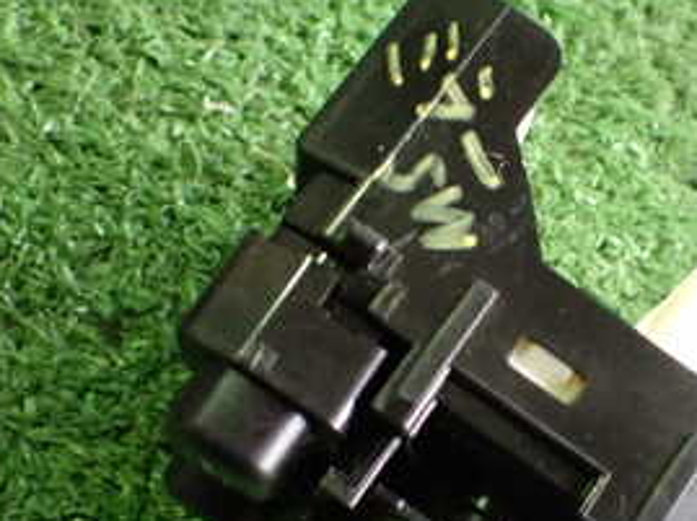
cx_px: 503
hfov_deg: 28.7
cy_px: 332
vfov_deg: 21.8
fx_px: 1347
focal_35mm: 67
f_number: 2.3
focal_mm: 5.4
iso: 800
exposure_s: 1/80
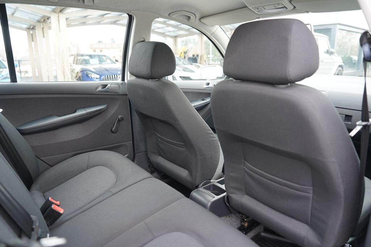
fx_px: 247
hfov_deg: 73.7
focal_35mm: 24
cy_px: 124
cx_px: 186
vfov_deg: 53.1
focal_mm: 24
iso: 100
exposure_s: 1/40
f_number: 2.8
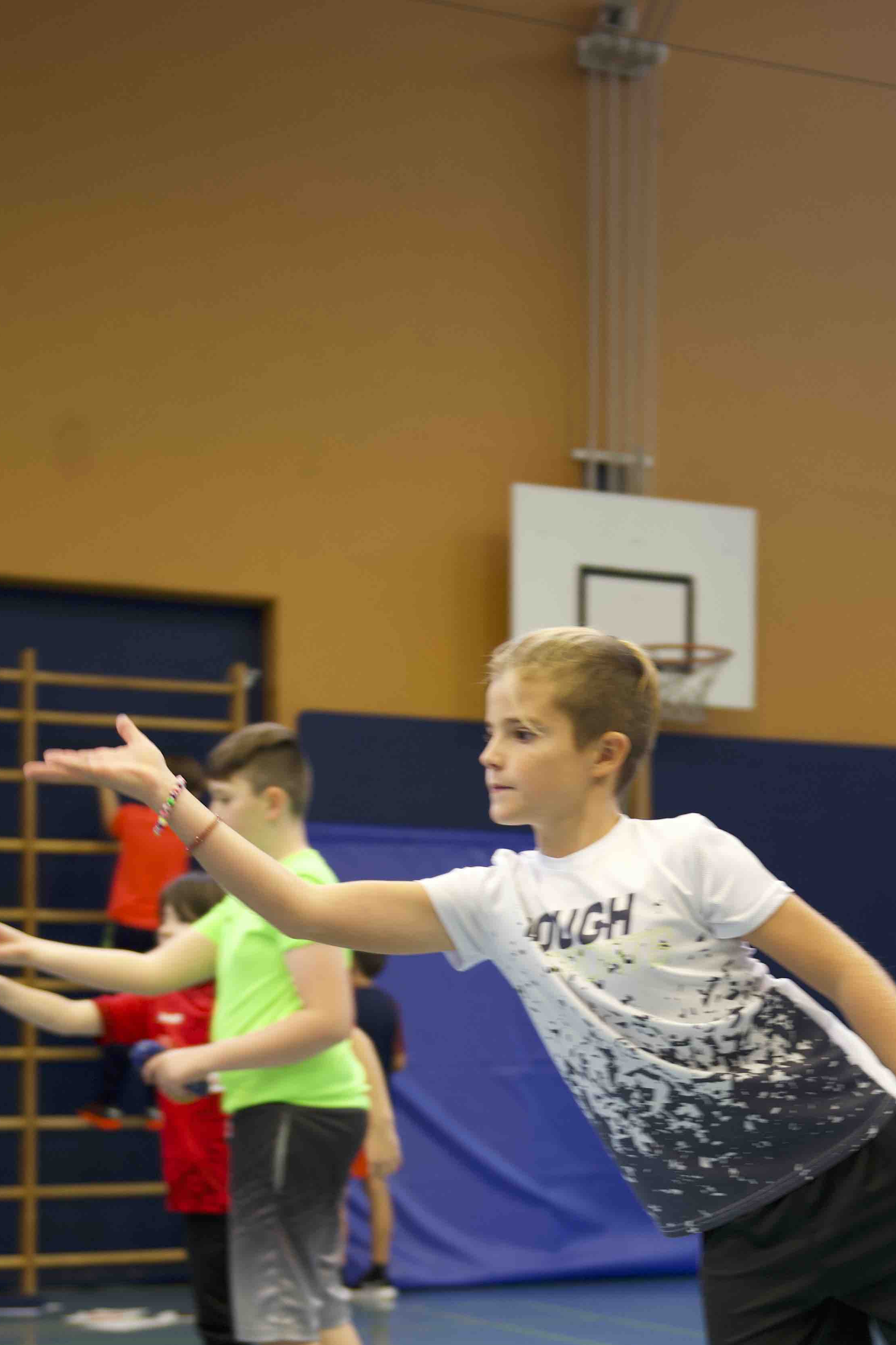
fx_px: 2688
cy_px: 1048
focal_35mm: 72
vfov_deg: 27.6
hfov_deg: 18.8
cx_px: 634
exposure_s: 1/50
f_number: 2.8
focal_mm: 40
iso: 500
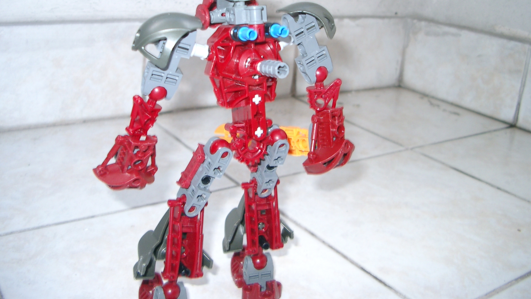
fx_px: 577
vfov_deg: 28.8
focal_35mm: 41
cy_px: 97
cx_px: 263
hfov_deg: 49.4
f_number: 2.6
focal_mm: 7.6
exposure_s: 1/60
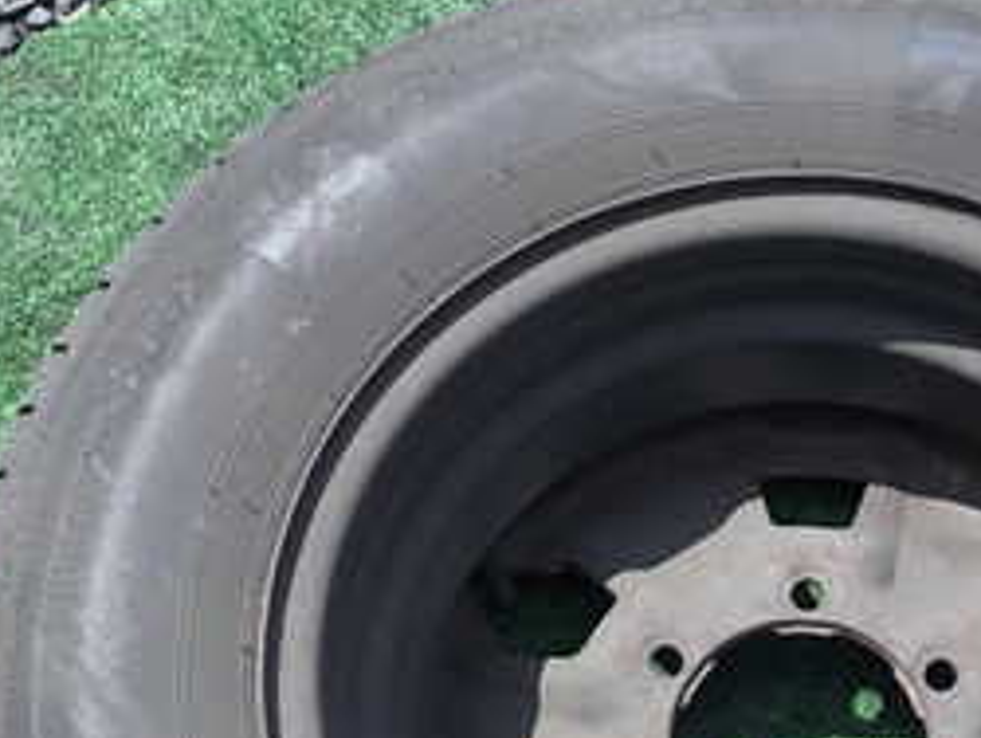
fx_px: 2042
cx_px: 816
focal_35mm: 72
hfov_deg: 26.4
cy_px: 769
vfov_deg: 19.8
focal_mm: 5.4
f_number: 3.2
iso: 100
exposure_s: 1/640
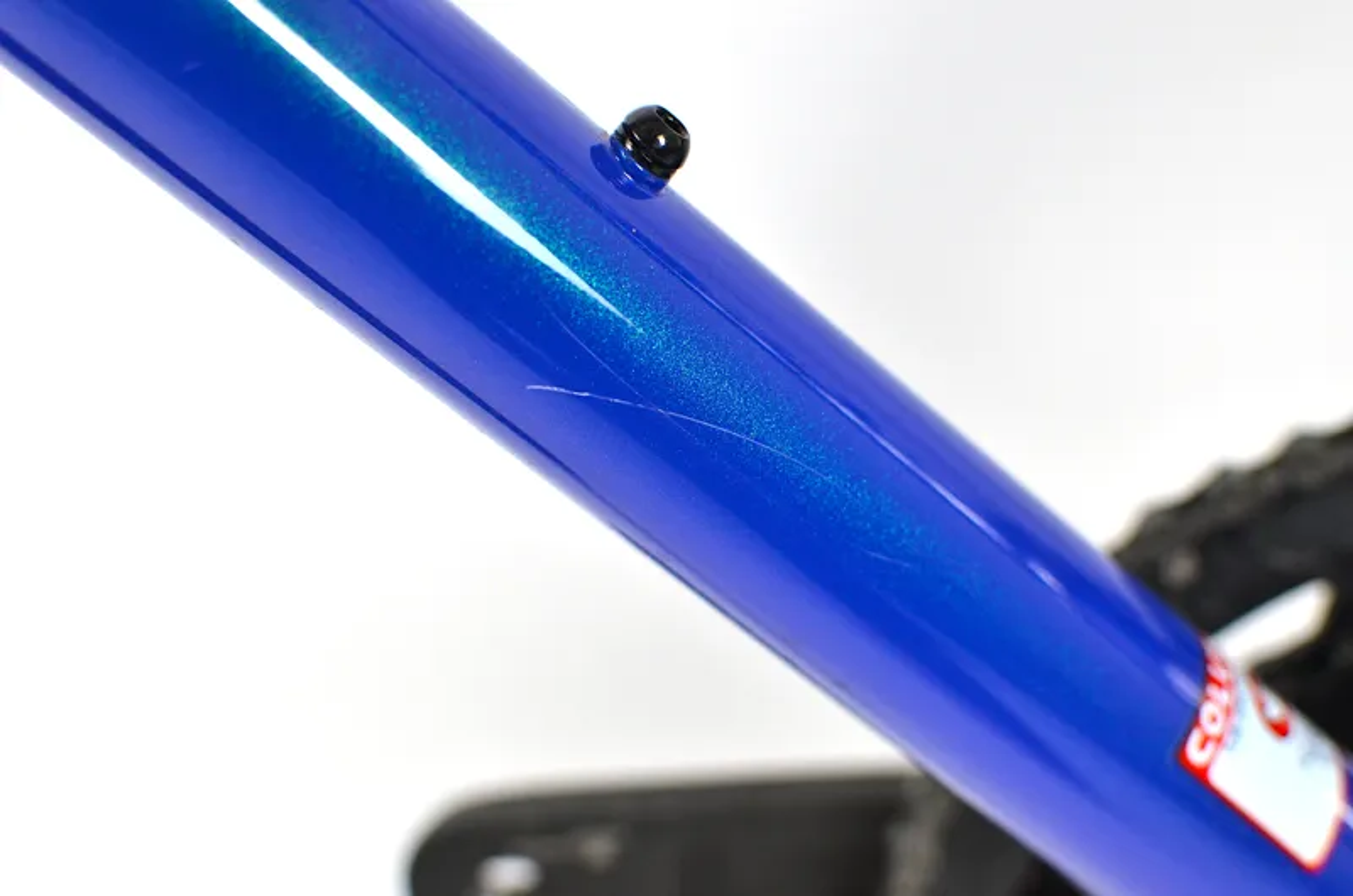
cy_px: 448
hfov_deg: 37.9
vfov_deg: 25.6
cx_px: 676
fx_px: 1969
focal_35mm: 52
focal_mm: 35
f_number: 3.5
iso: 640
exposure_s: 1/80
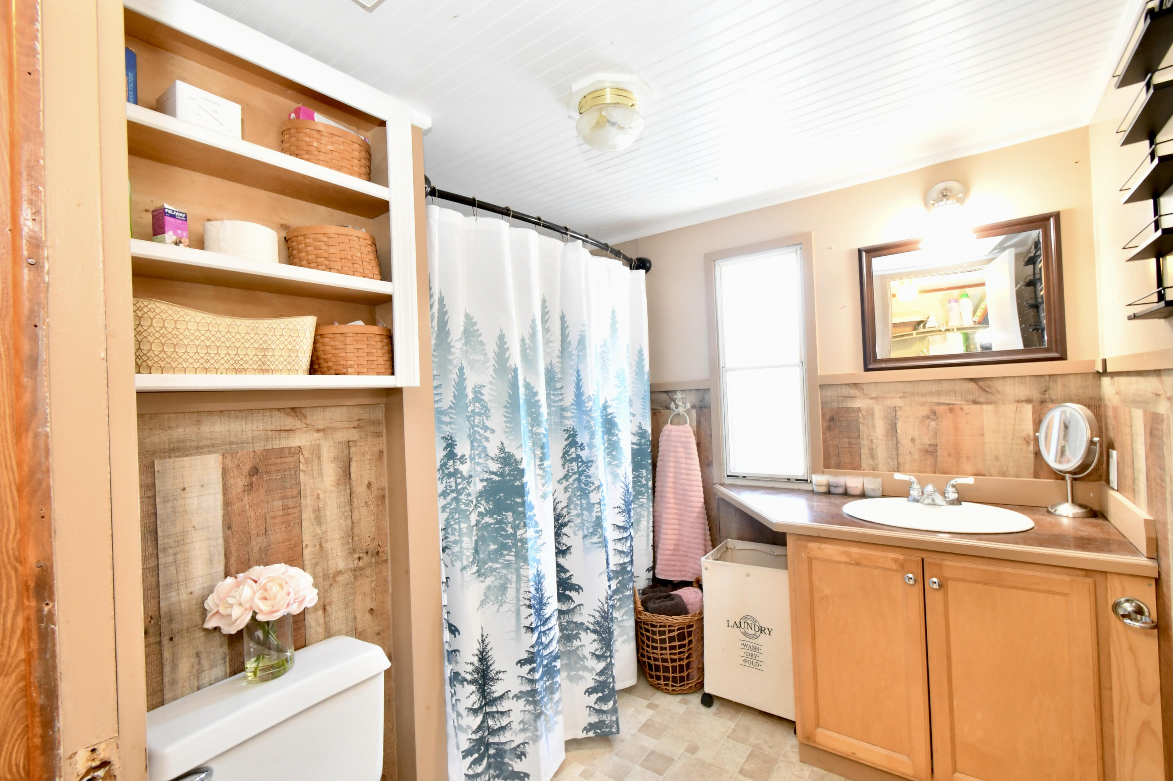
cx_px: 586
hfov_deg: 100.4
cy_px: 390
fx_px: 489
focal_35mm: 15
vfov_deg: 77.3
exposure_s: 1/2.5
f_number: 14
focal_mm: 10
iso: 1600
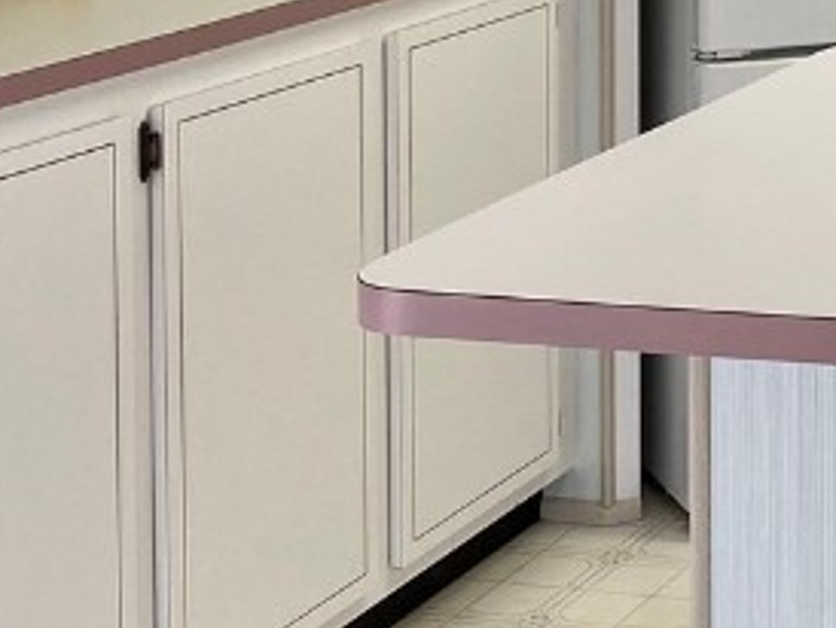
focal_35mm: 97
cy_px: -250
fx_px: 2345
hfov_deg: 17.5
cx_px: 1370
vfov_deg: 14.5
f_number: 1.8
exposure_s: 1/120
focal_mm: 4.25
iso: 64
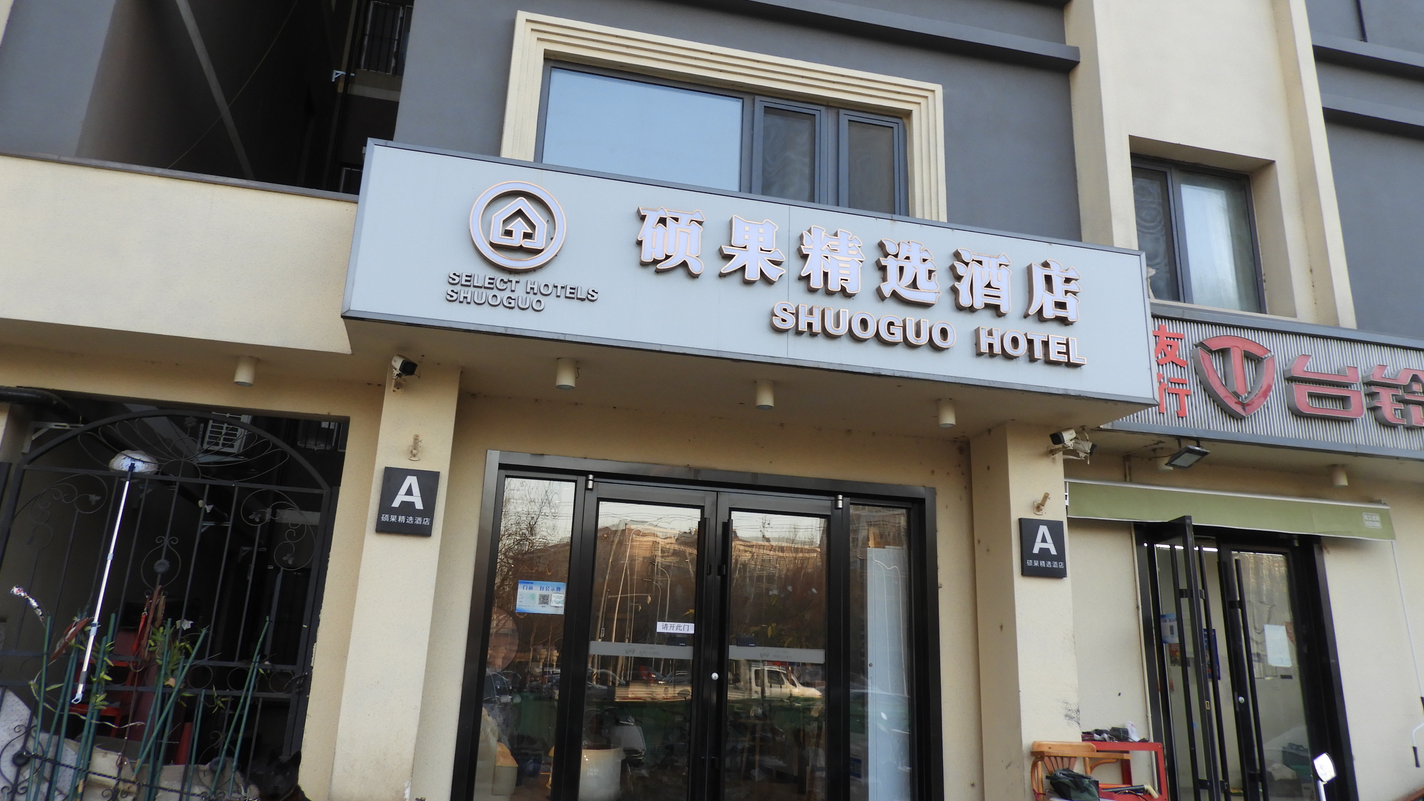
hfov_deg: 69.9
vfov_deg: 42.8
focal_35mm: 27
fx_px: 1019
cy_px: 345
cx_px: 712
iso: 100
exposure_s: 1/60
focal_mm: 4.3
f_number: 3.3
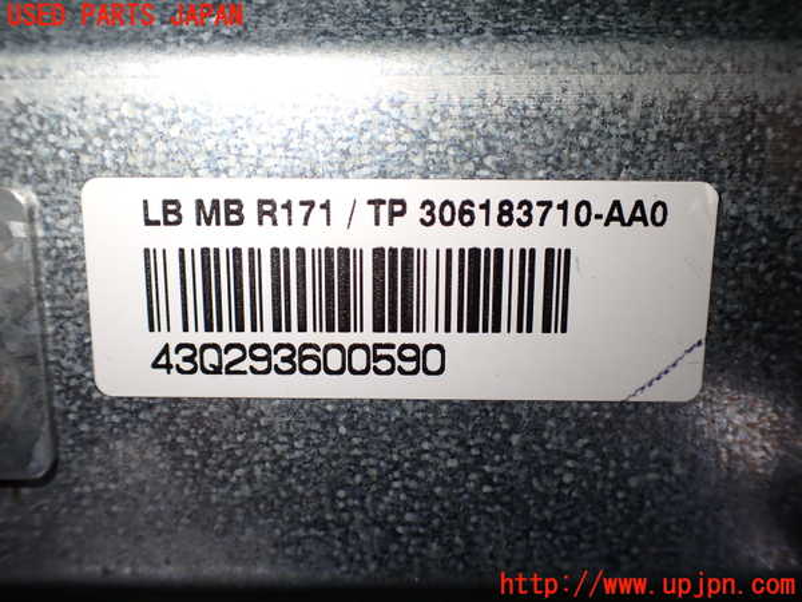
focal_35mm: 30
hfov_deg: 60.0
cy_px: 301
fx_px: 695
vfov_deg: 46.8
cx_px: 401
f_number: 2.3
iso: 125
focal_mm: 5.4
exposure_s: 1/125
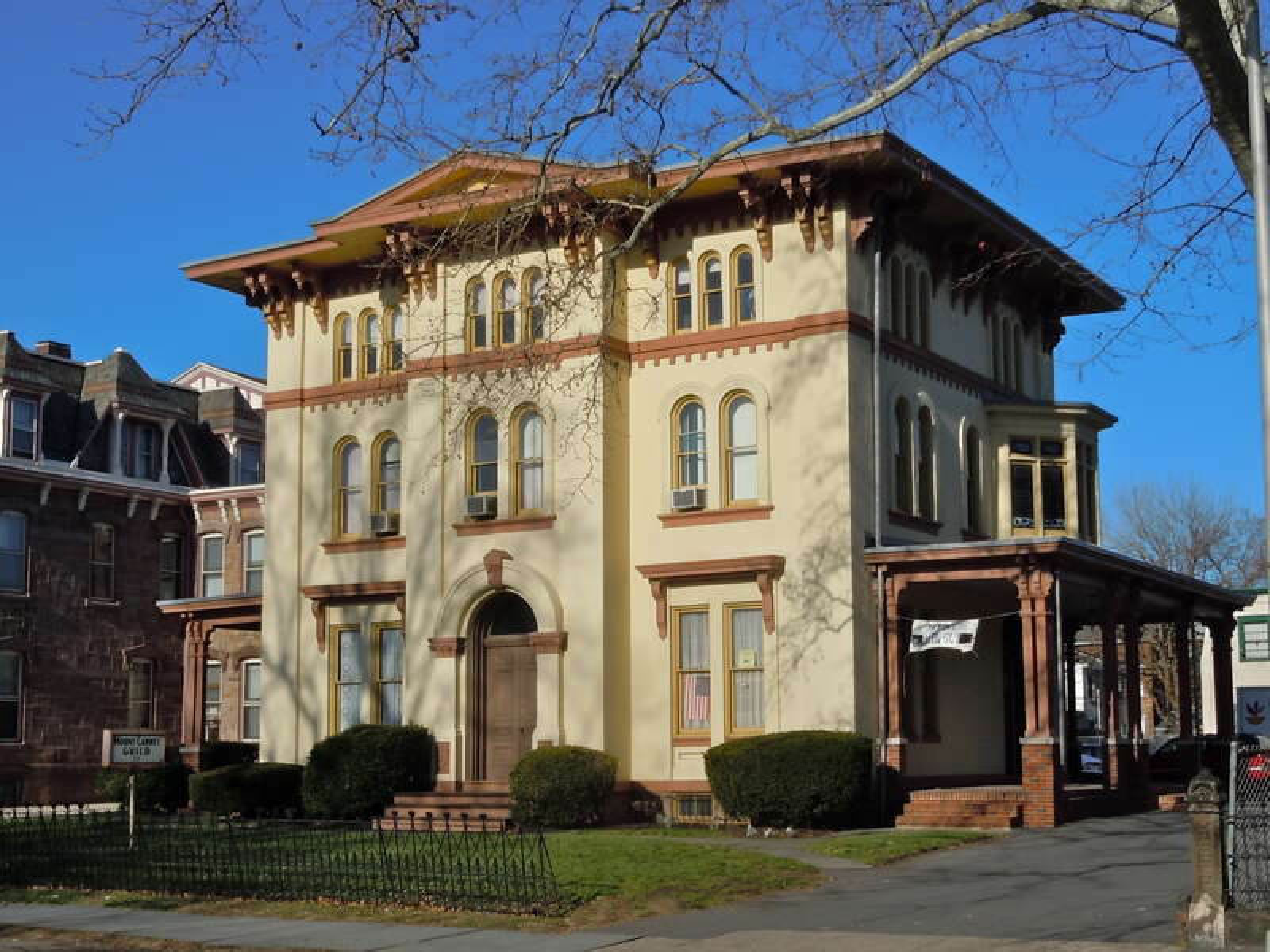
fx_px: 1651
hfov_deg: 42.1
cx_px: 635
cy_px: 476
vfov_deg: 32.2
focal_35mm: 45
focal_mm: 8.1
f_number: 9.2
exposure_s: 1/320
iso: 100
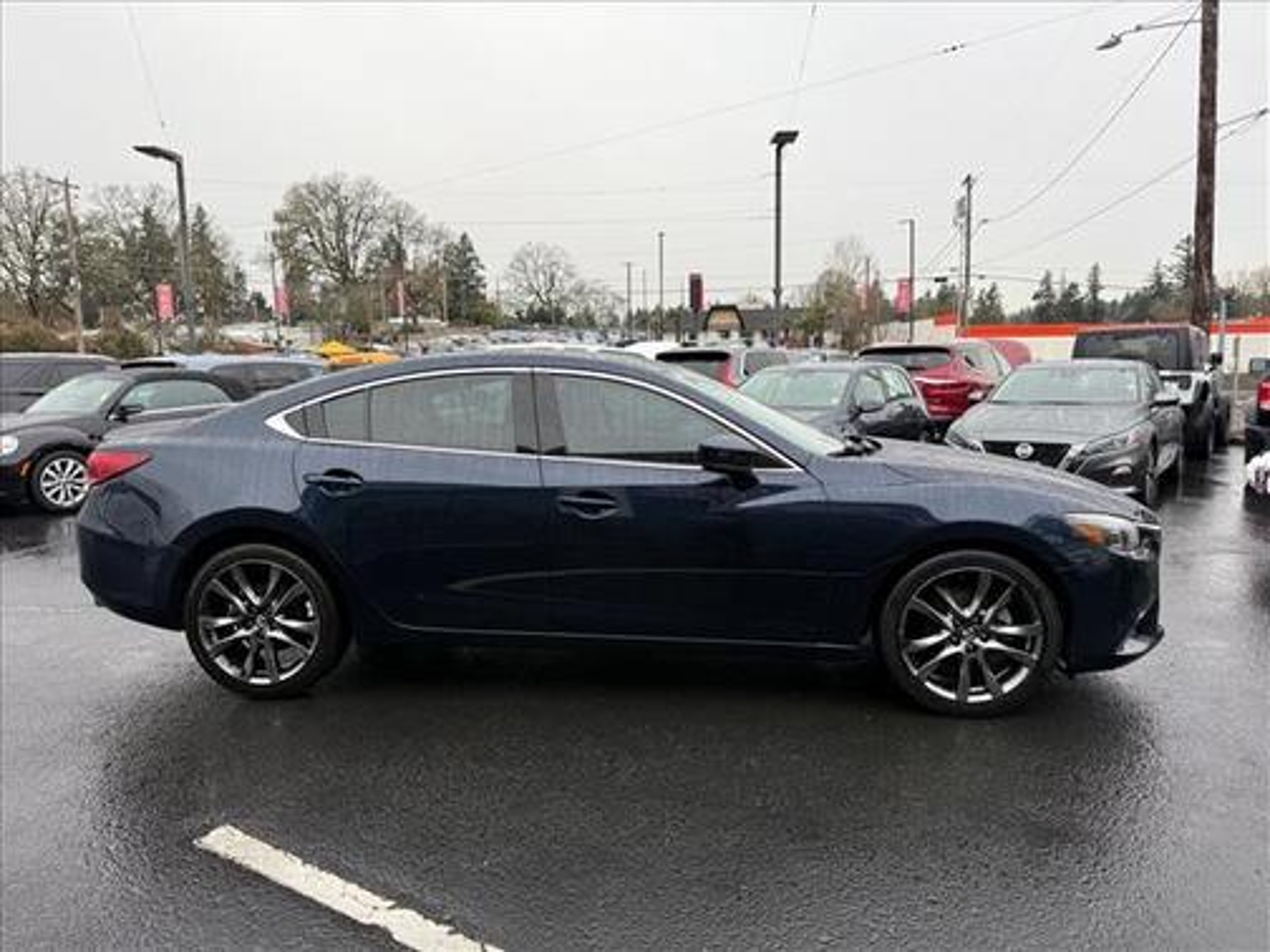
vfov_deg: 56.8
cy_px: 476
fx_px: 881
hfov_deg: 71.6
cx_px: 635
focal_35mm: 24
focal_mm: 6.76
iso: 80
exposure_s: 1/440
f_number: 1.78
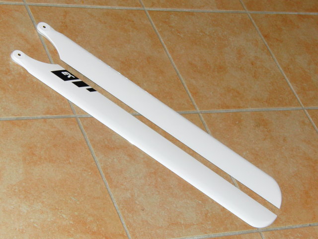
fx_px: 1075
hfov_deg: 16.8
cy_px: 120
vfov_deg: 12.7
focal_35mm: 117
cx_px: 159
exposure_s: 1/15
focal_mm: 20.8
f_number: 4.1
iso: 200
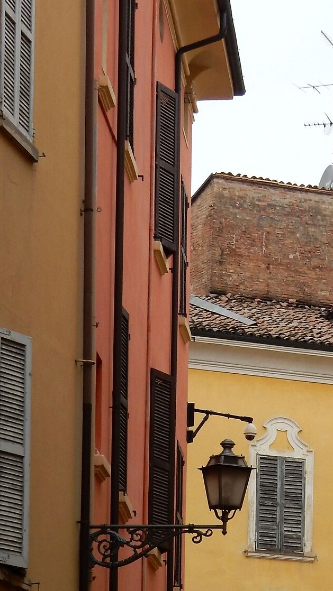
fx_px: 2605
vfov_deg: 12.9
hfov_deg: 7.3
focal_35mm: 166
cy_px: 515
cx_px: 382
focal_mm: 12.6
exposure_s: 1/100
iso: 125
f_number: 4.8
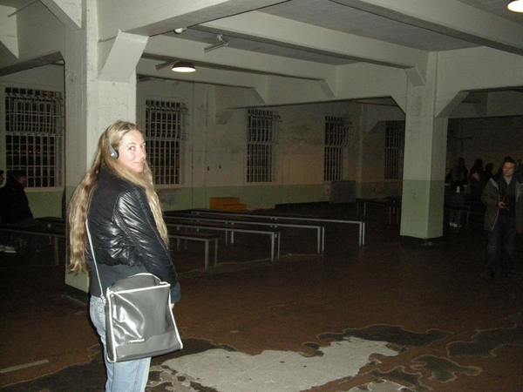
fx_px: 559
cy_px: 196
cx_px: 262
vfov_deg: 38.7
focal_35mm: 37
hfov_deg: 50.1
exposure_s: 1/60
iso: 1000
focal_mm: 7.9
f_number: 2.8
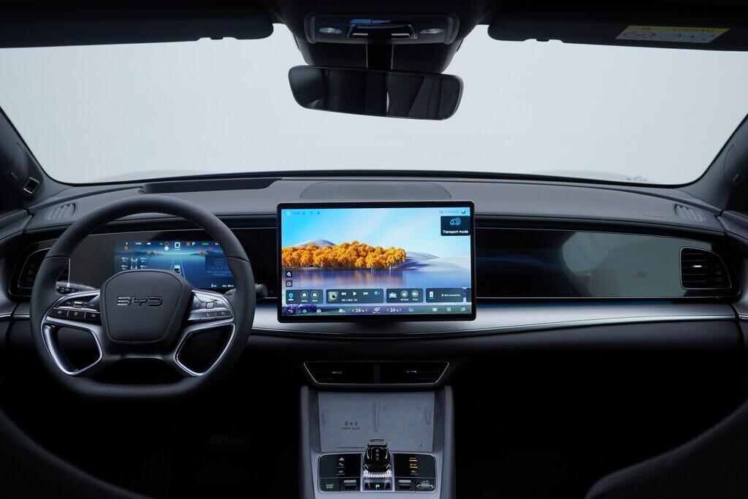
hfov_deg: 53.1
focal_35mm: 36
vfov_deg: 36.9
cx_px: 374
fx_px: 748
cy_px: 250
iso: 125
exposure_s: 1/60
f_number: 4
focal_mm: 24
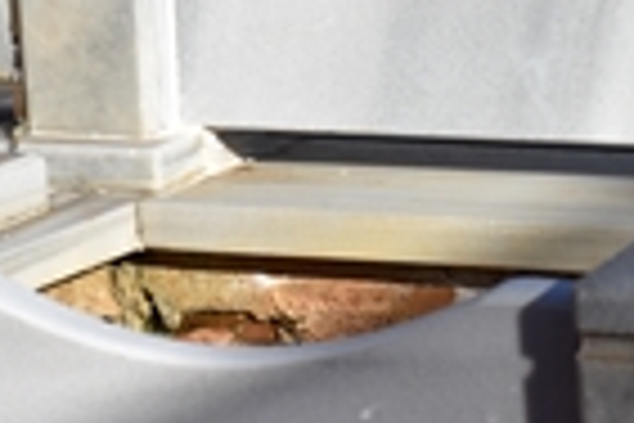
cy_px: -207
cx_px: 481
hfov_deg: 5.2
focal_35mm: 395
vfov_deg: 3.5
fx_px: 6956
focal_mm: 62
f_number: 8
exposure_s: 1/500
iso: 125
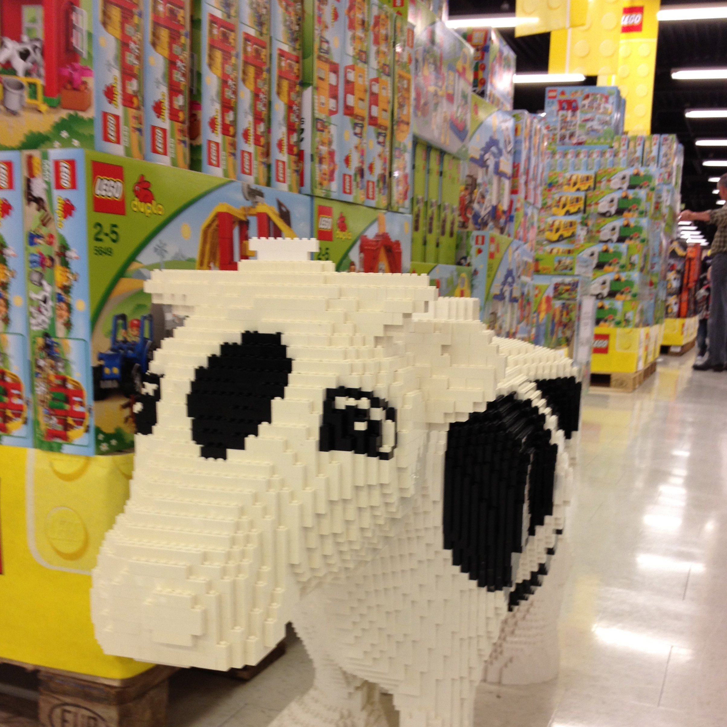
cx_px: 365
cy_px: 490
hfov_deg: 40.0
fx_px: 998
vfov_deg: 39.5
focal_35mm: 42
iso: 80
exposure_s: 1/30
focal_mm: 4.28
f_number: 2.4
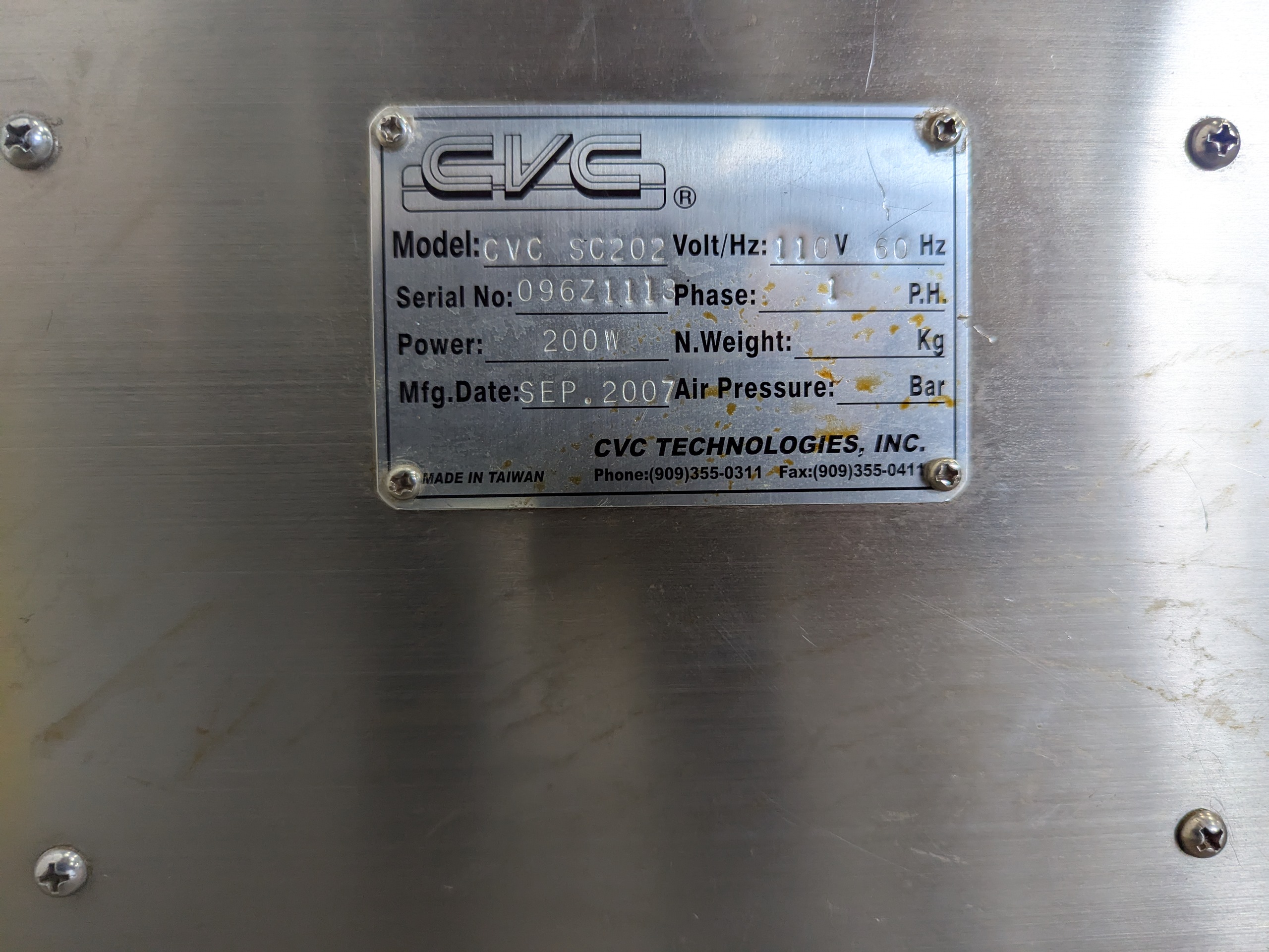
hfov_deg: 71.6
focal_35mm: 24
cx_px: 634
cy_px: 476
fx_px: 880
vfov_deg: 56.8
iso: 306
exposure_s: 1/202
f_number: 1.85
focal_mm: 6.81
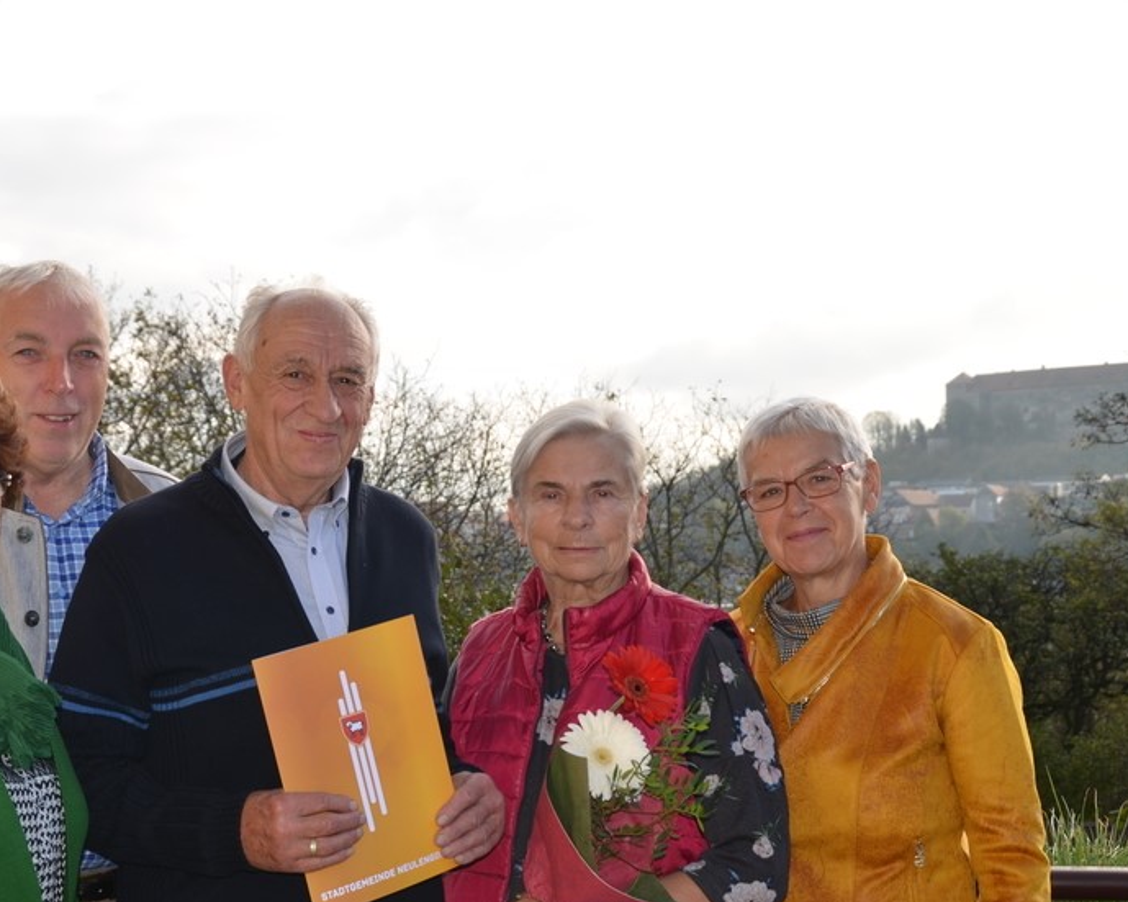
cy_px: 499
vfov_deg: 21.5
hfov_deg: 26.7
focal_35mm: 71
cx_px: 416
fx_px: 2370
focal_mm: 34
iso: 100
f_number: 5.6
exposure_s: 1/200
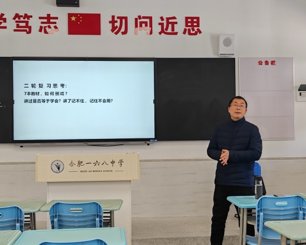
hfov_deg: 38.8
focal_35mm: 48
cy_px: 123
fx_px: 435
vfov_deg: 31.4
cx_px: 151
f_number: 1.8
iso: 200
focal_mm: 6.14
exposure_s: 1/100
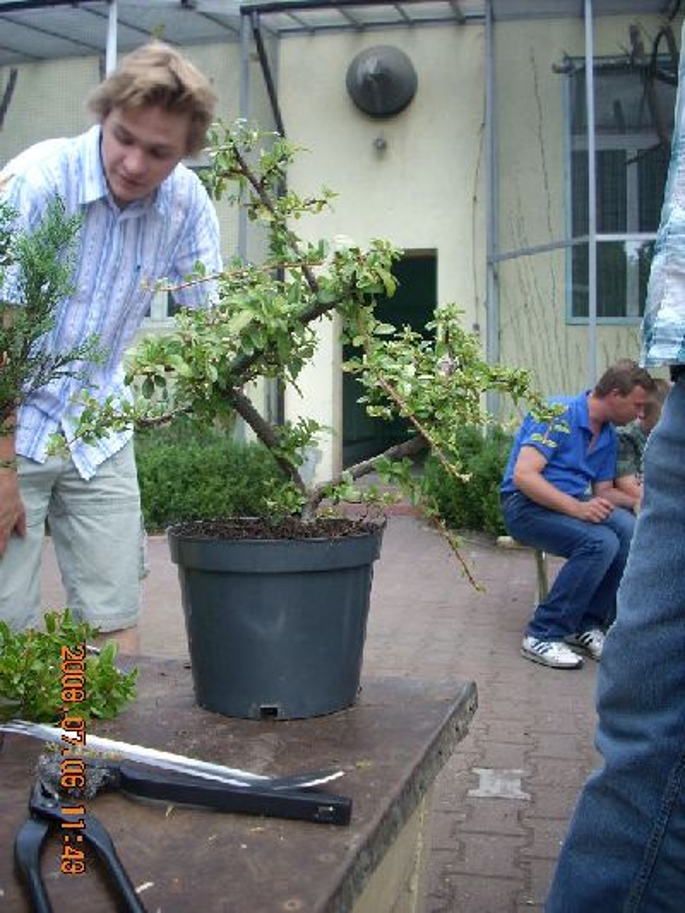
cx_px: 342
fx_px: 976
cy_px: 456
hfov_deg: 38.7
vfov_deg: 50.1
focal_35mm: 37
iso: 64
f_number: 2.8
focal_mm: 6.2
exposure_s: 1/136
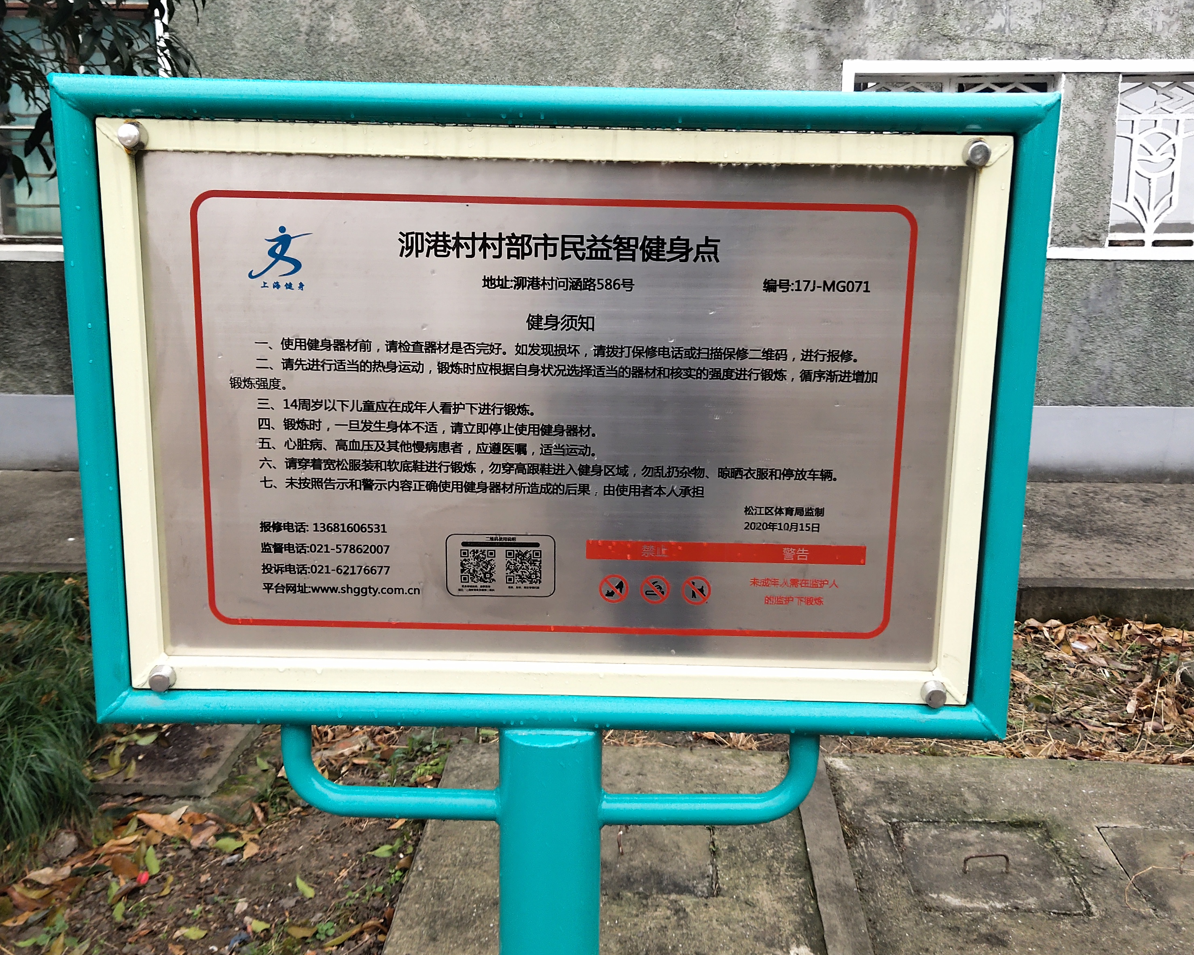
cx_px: 595
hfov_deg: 45.8
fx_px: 1413
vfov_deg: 37.3
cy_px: 407
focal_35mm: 40
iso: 129
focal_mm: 4.35
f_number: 1.79
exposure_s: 1/100
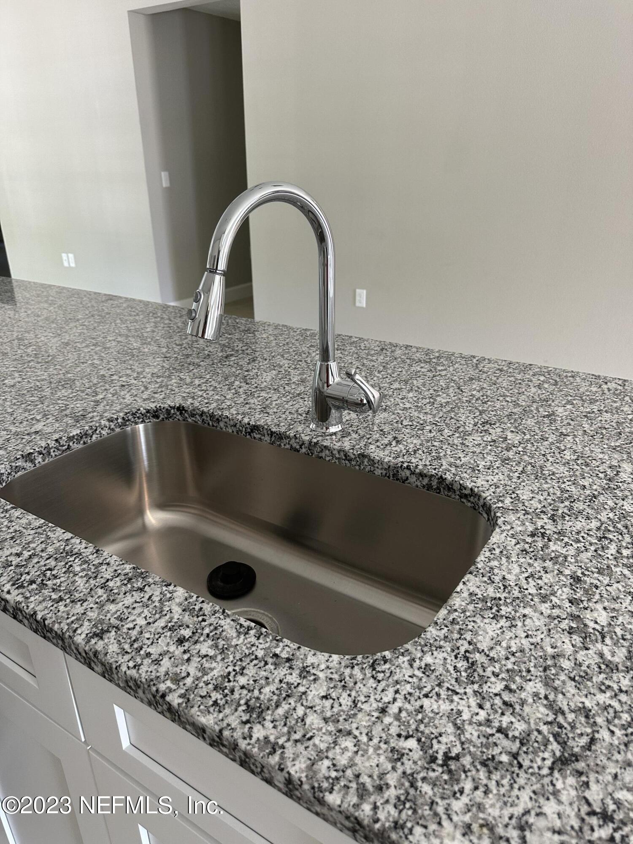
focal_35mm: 24
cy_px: 422
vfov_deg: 71.6
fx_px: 585
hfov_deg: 56.8
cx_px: 316
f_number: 1.78
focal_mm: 6.86
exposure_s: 1/60
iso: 160
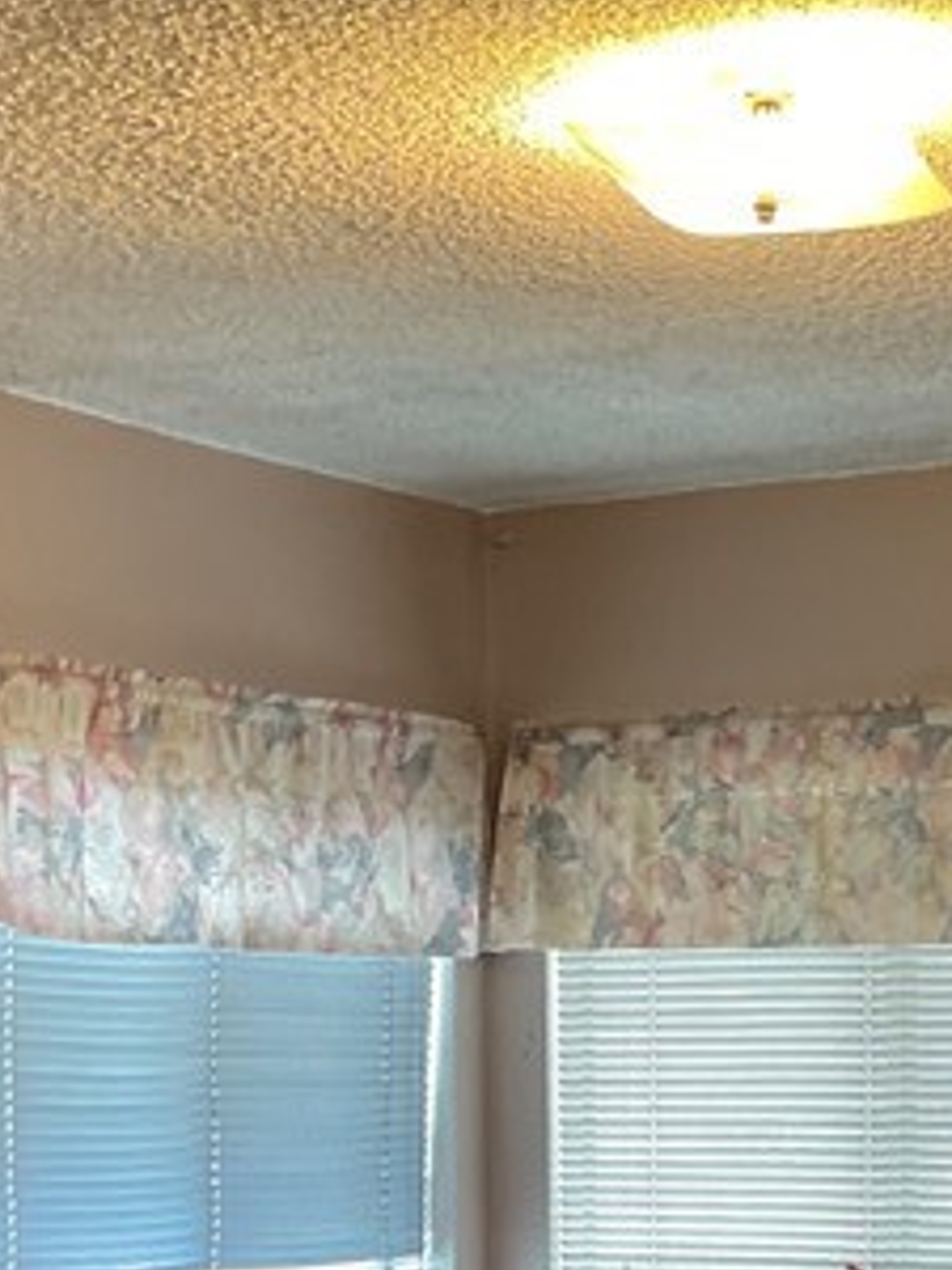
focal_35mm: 99
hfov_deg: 14.9
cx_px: 728
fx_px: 3630
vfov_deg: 19.0
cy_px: 1410
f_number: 1.8
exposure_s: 1/60
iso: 100
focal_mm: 3
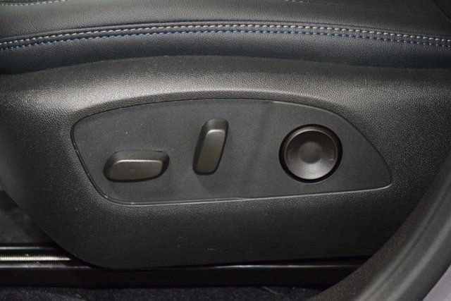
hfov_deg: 19.5
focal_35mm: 105
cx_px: 226
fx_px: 1316
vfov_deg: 13.0
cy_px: 150
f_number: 4.5
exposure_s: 1/50
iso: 3200
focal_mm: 70
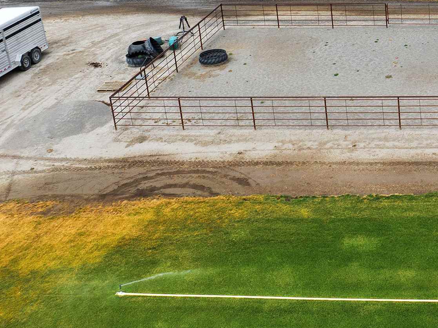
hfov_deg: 26.1
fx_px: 835
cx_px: 533
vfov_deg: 21.5
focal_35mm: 66
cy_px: -1
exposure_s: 1/1000
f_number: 2.8
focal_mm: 12.29
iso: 100
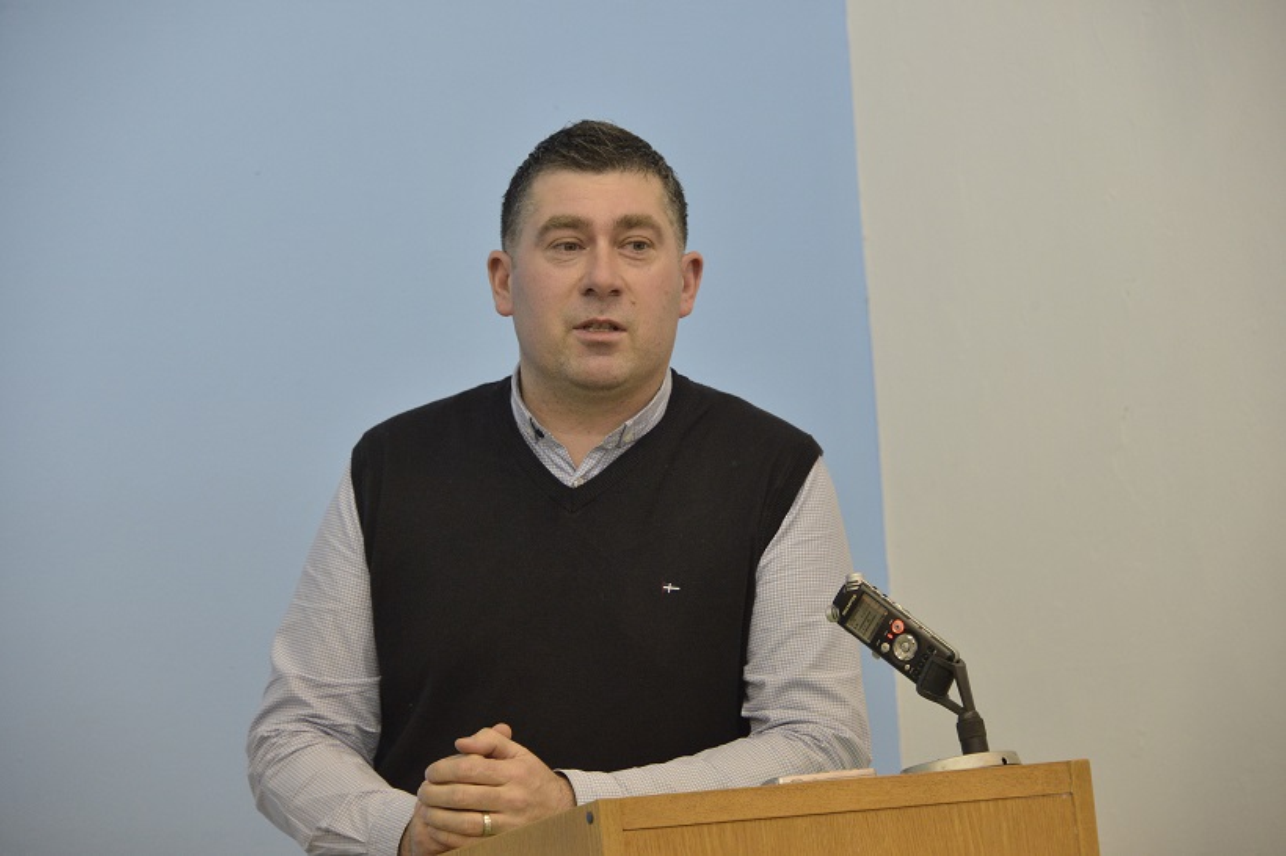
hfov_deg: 10.8
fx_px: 6784
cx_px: 643
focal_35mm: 190
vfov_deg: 7.2
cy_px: 428
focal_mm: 190
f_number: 5.6
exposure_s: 1/125
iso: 4000
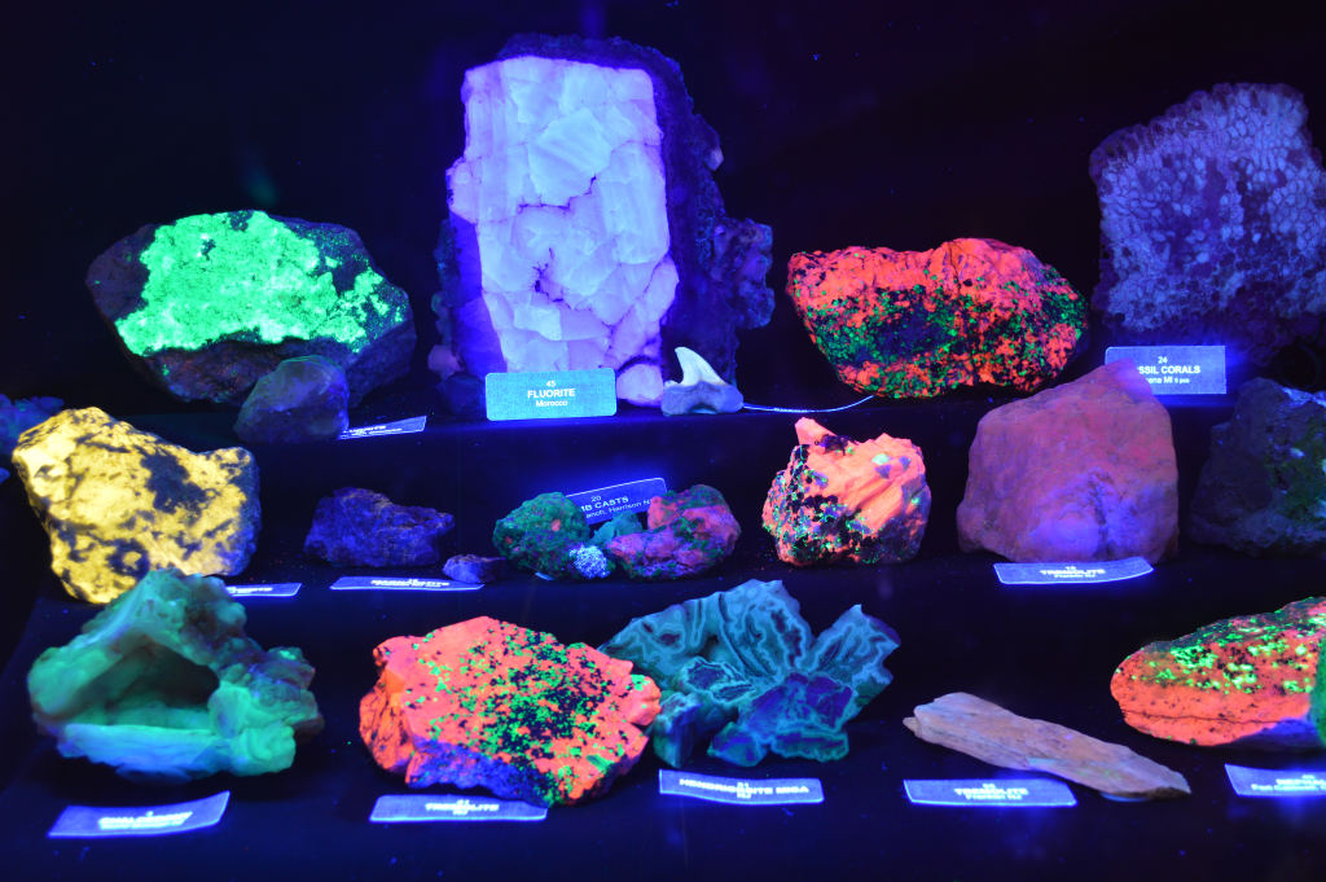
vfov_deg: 28.0
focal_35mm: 48
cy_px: 441
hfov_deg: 41.1
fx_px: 1767
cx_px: 663
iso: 200
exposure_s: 6
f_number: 4.8
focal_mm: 32
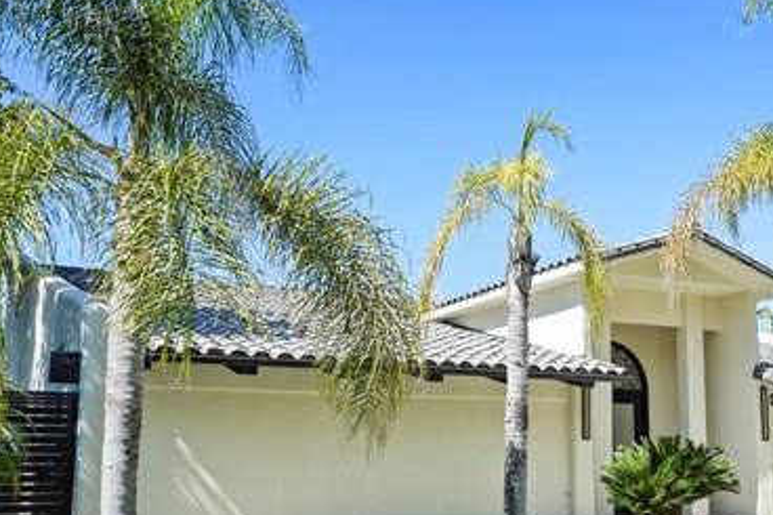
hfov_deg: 40.4
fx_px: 1009
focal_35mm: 47
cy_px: 321
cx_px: 605
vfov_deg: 28.5
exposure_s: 1/320
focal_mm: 27
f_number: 7.1
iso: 100
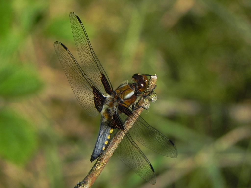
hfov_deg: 2.9
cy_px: 94
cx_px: 126
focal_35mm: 678
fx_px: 4916
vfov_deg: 2.2
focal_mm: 120
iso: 160
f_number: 6.3
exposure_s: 1/317
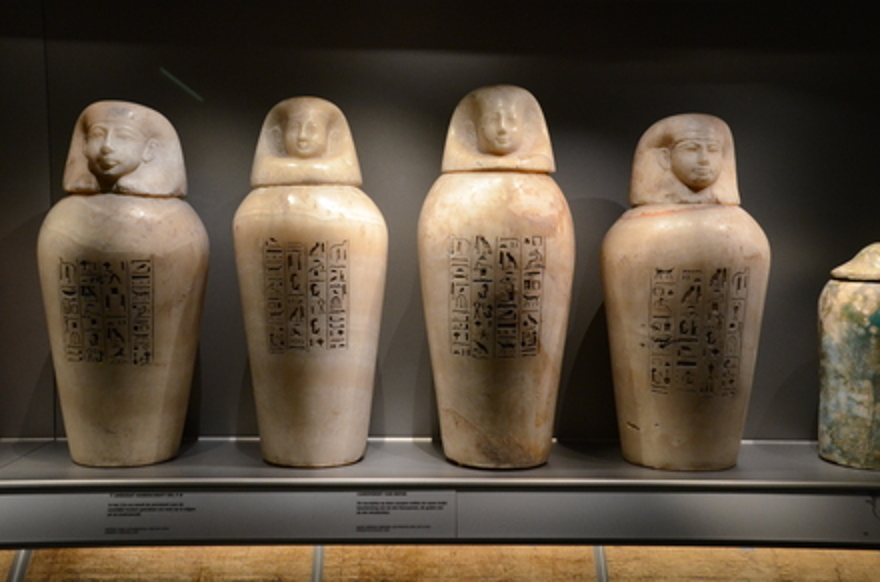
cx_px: 440
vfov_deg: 34.0
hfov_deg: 49.7
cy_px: 291
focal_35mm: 39
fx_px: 951
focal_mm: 26
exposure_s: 1/50
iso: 2500
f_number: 3.8
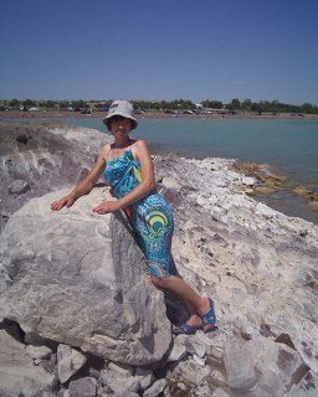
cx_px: 160
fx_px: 447
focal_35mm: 38
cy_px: 194
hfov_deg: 39.2
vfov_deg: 47.9
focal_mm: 5.9
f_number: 4.5
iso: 100
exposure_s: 1/2000
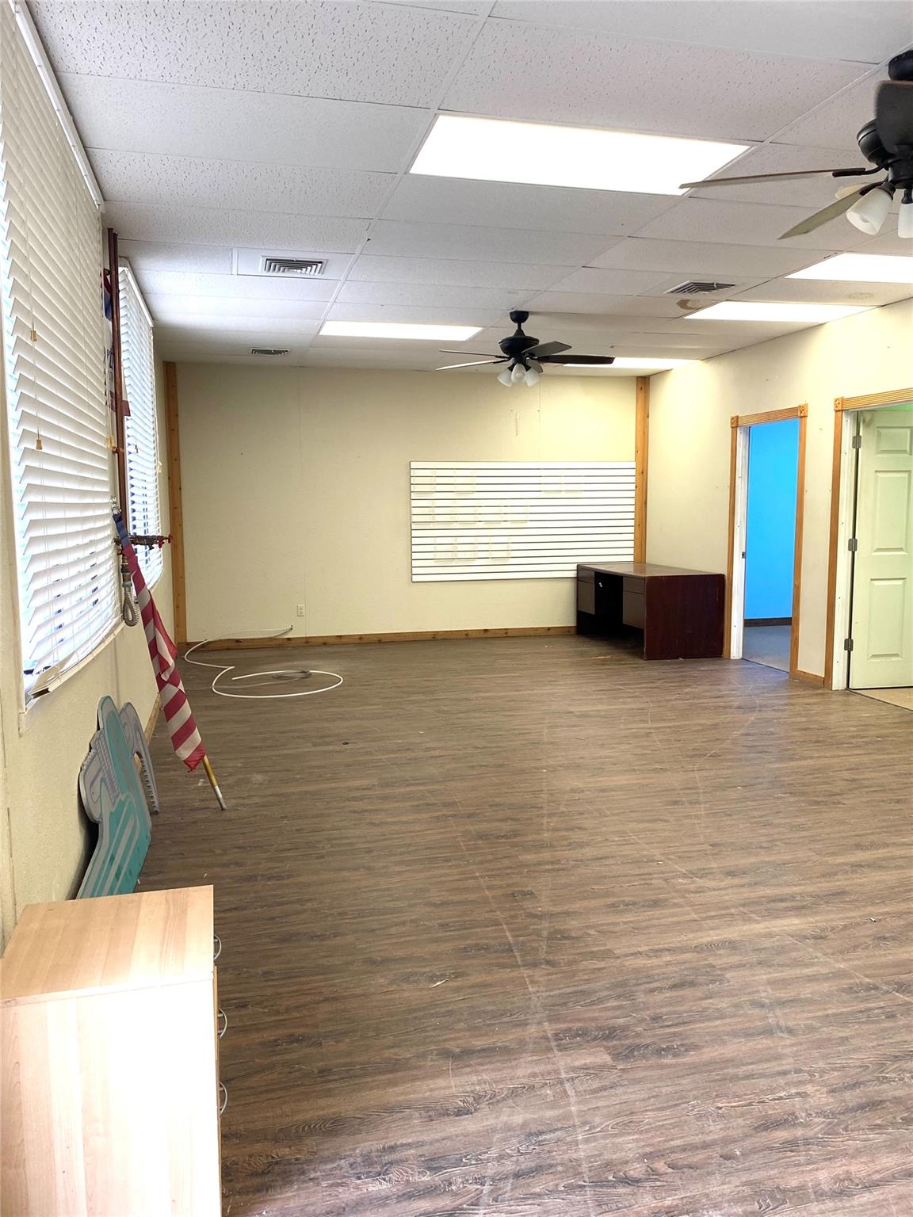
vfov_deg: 67.3
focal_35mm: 26
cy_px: 608
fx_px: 914
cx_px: 456
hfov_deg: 53.1
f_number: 1.8
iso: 80
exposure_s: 1/60
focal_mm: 4.25
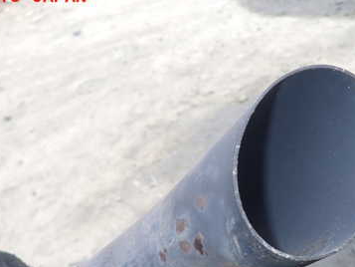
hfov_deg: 44.7
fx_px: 431
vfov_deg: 33.5
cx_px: 204
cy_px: 207
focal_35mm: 42
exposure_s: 1/80
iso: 100
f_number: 5.6
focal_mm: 4.5
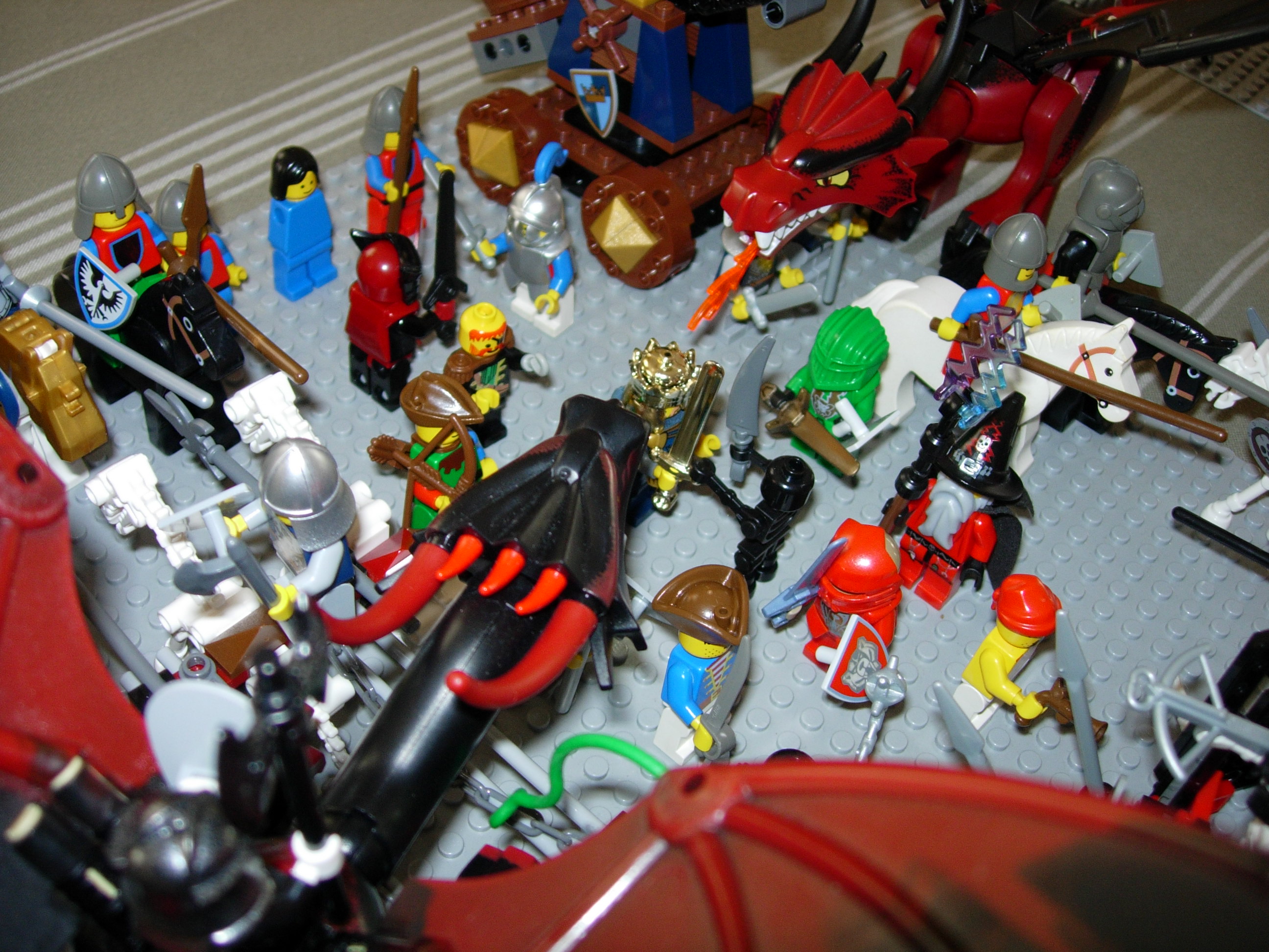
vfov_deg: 37.7
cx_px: 634
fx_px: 1393
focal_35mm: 38
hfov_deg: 49.0
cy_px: 476
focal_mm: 7.8
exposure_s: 1/64
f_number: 2.8
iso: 79
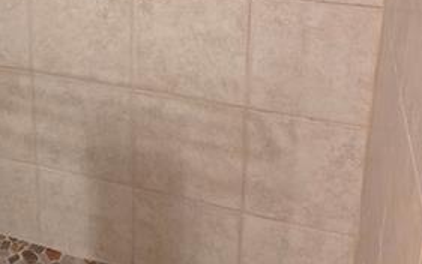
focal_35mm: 52
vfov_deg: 22.4
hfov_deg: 37.9
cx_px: 110
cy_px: -75
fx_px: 598
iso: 800
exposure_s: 1/120
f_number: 1.8
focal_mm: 5.4
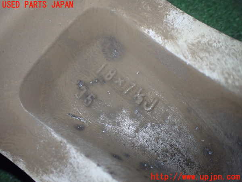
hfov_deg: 60.0
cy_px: 91
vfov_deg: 46.8
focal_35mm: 30
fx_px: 210
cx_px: 121
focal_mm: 5.4
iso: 800
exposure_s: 1/125
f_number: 2.3
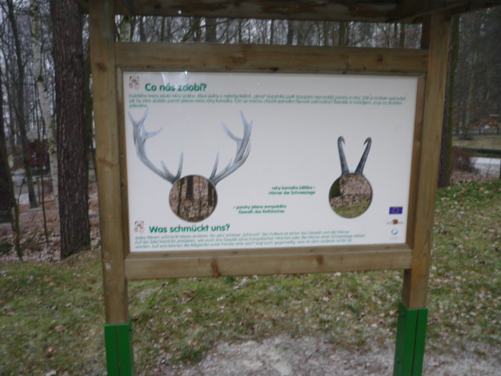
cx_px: 250
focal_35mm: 33
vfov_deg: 42.9
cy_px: 188
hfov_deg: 55.4
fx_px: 478
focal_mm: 5.5
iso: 100
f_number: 2.8
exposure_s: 1/30
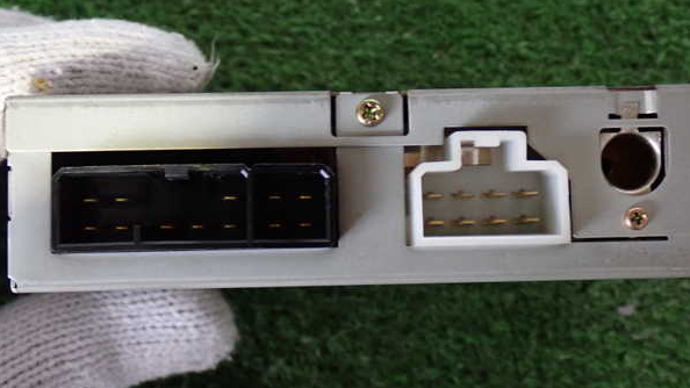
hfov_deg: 37.9
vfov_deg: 21.8
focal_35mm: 55
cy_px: 184
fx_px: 1006
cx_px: 346
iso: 800
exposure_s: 1/15
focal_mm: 9.01
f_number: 3.2
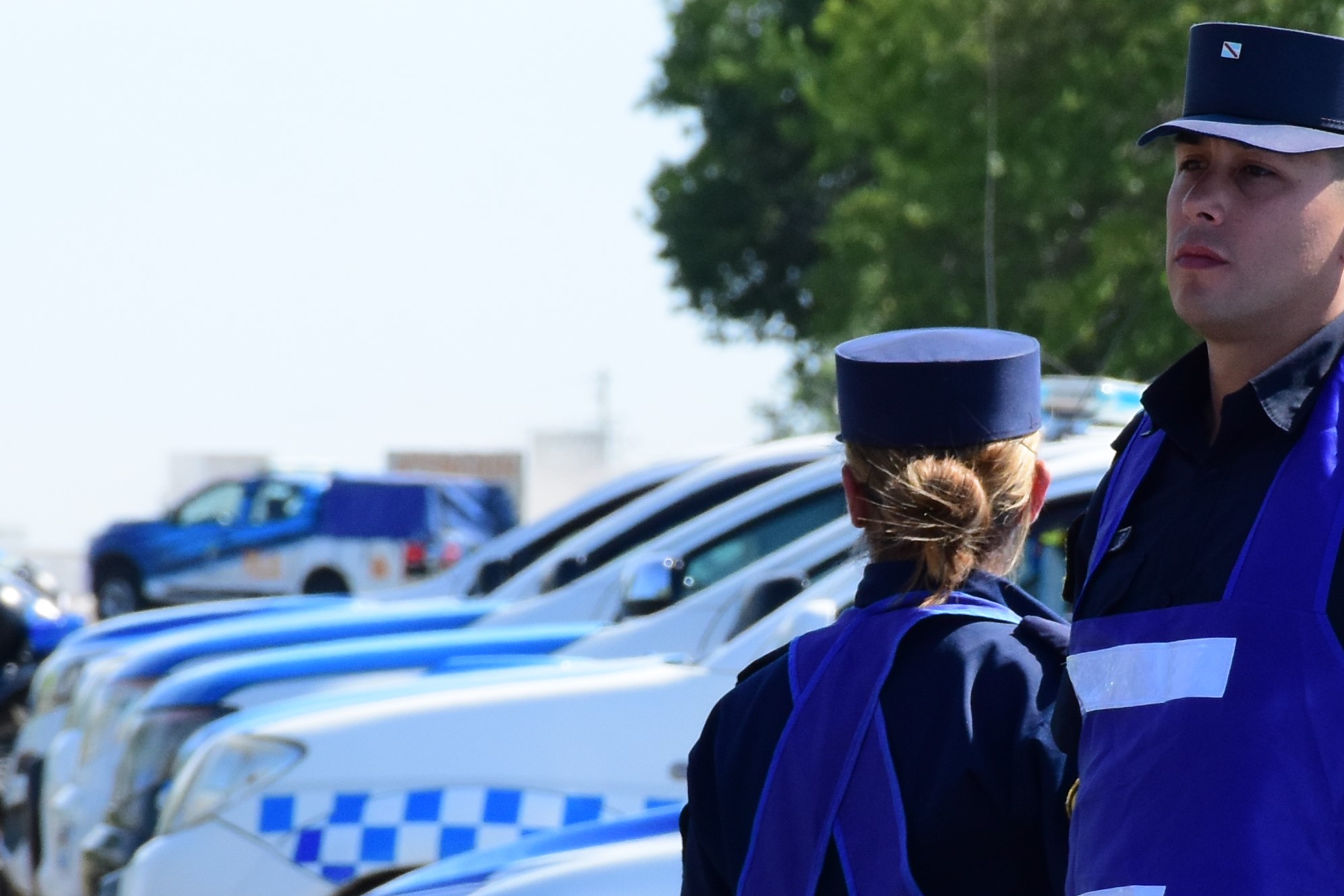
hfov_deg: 6.7
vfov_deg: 4.5
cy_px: 625
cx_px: 1001
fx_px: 11421
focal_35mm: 306
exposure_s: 1/800
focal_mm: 105
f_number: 10
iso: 640
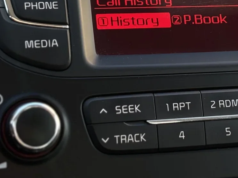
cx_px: 190
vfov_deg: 11.0
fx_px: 928
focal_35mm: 135
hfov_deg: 14.5
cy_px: 43
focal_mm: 5.96
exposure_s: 1/105
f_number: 1.6
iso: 64
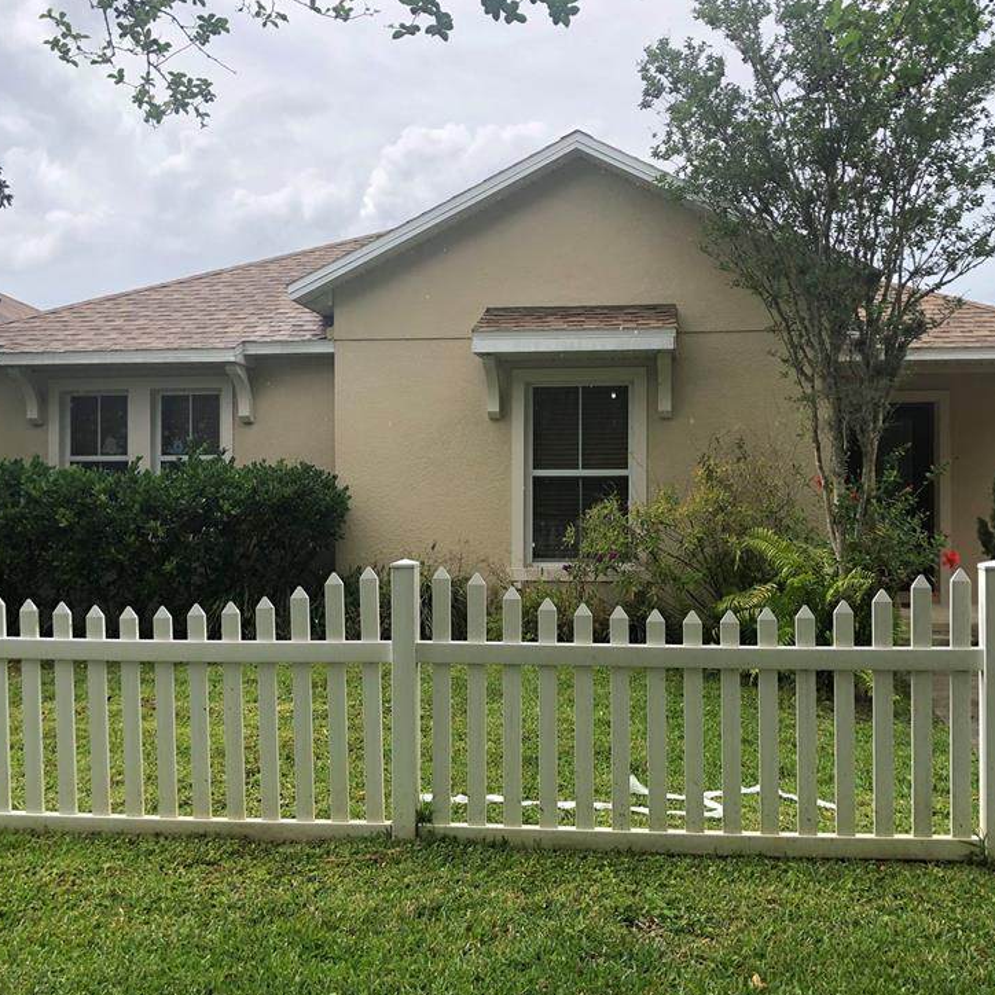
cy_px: 498
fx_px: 1138
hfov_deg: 47.2
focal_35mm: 35
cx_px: 532
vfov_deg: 47.2
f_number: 1.8
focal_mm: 3.99
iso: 20
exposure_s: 1/1600
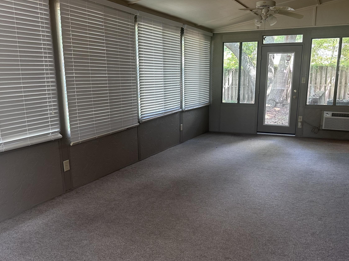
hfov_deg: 56.7
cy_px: 148
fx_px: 323
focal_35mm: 32
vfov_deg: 44.1
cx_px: 196
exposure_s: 1/121
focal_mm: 6.86
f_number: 1.78
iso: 200
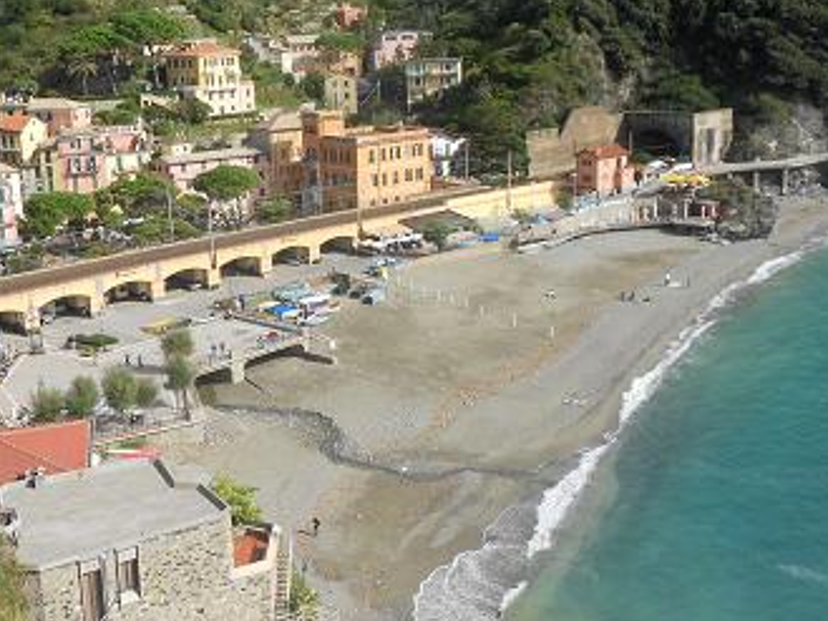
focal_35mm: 41
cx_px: 306
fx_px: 981
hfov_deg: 45.3
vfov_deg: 35.0
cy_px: 233
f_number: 3.2
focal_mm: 4.6
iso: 80
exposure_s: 1/1000
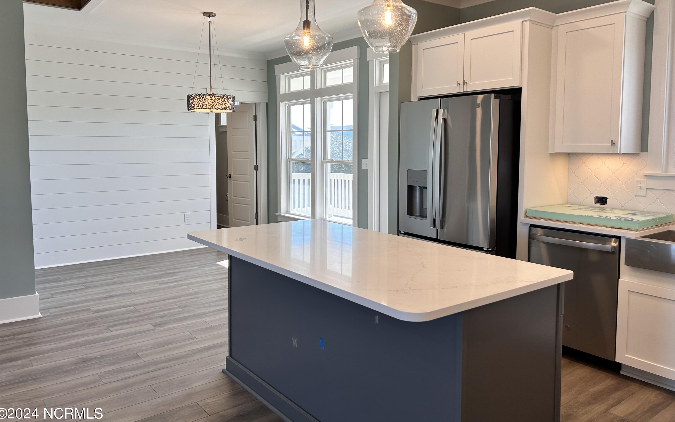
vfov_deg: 44.4
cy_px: 180
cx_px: 338
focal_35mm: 28
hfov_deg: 66.5
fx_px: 515
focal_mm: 5.7
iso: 40
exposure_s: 1/226
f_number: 1.5
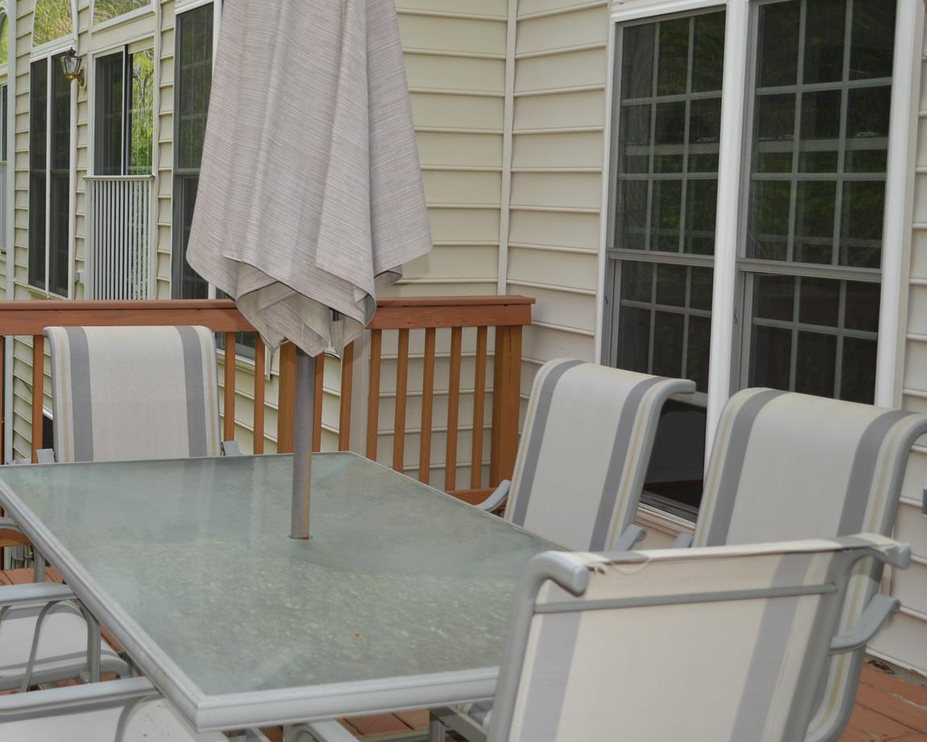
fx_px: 1372
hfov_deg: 36.6
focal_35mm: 50
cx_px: 251
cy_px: 328
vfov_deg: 30.2
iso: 100
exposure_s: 1/160
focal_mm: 20
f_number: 4
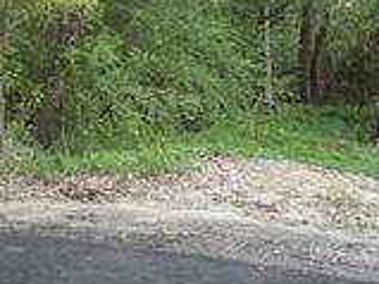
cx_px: -14
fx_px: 963
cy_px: -56
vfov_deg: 16.1
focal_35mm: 88
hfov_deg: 21.4
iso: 80
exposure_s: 1/80
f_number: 3.9
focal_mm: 5
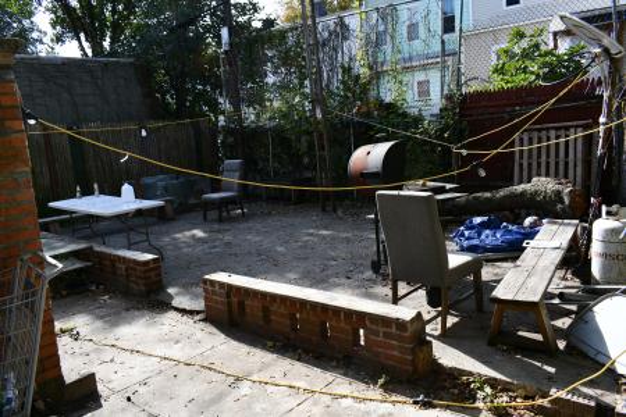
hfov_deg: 67.4
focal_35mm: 27
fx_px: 469
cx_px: 313
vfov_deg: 47.9
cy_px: 208
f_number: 8
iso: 180
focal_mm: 18
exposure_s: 1/250
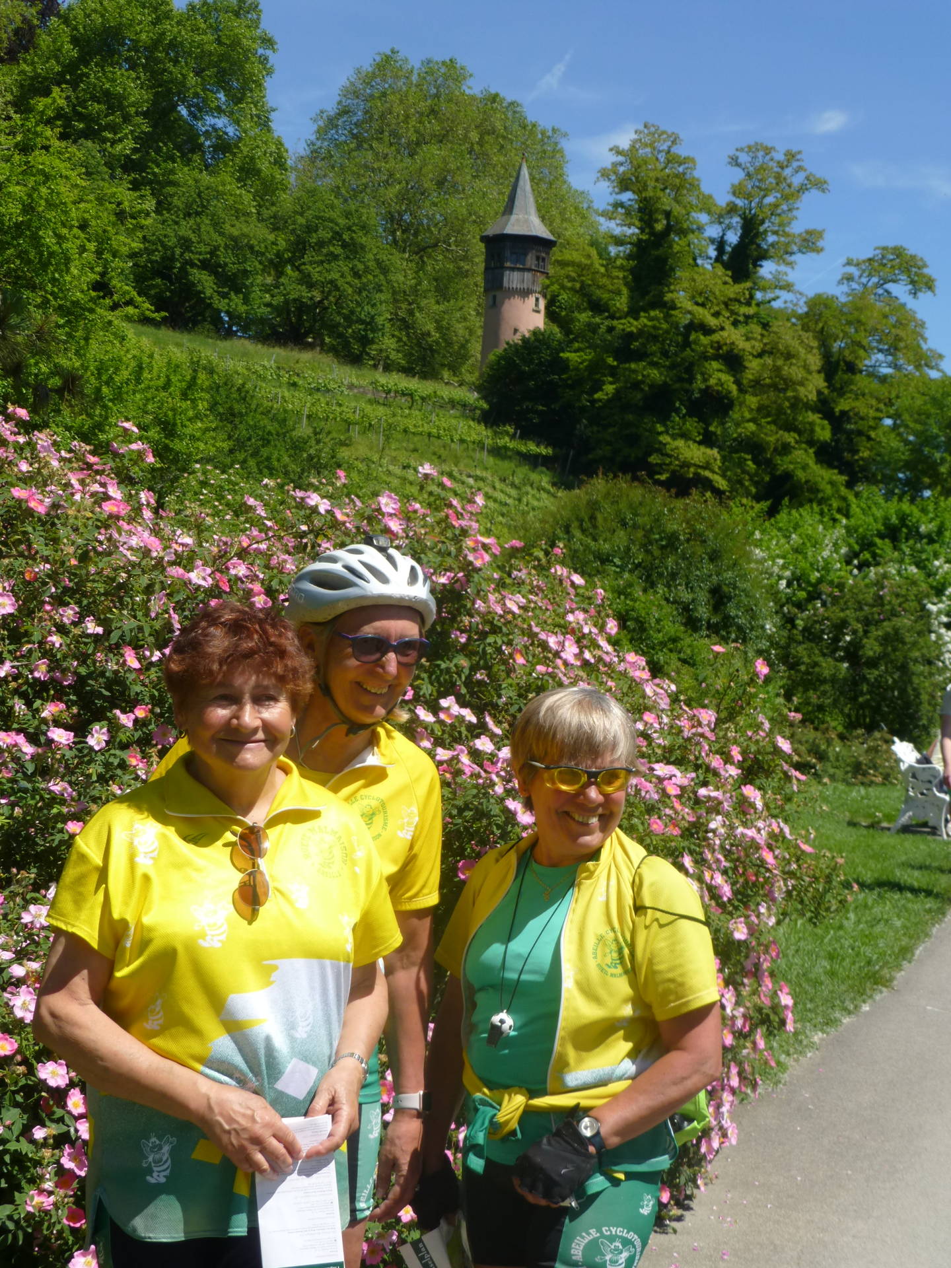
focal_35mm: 58
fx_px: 2125
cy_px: 634
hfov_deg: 25.2
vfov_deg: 33.2
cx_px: 476
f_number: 4.7
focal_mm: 10.3
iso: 100
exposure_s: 1/640
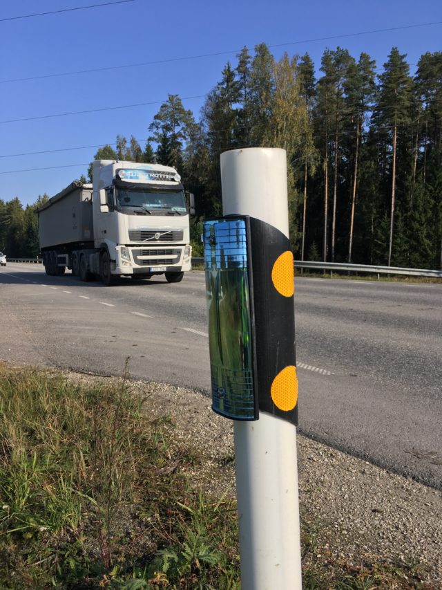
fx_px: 494
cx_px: 221
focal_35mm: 29
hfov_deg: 48.2
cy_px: 295
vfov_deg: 61.7
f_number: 2.2
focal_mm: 4.15
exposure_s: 1/1326
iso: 25
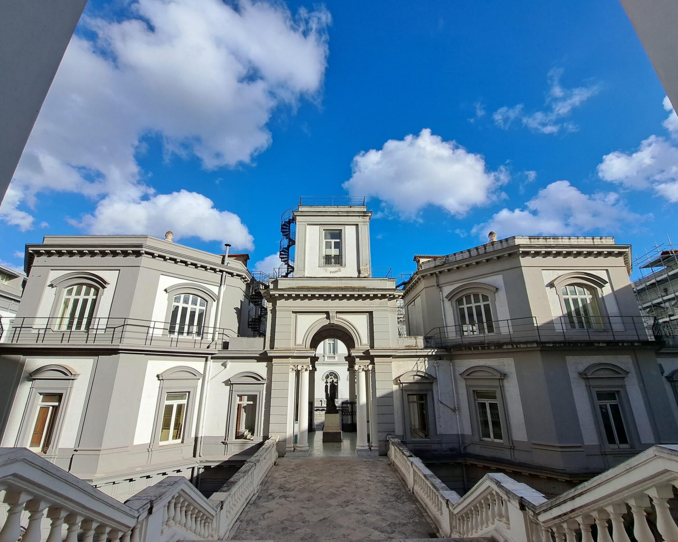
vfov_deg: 88.0
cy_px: 279
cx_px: 337
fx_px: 281
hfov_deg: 100.7
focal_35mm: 14
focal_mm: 1.74
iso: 50
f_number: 2.2
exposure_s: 1/1361
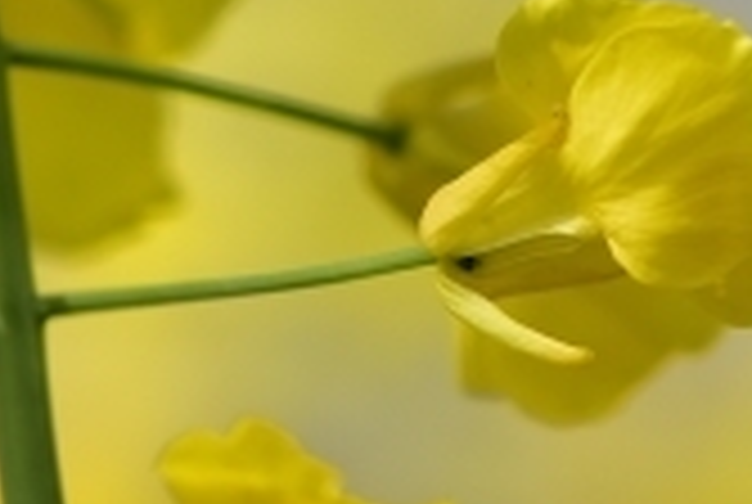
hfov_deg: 3.2
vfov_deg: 2.1
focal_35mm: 643
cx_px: -536
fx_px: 13455
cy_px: -410
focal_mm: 105
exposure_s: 1/800
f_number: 5.6
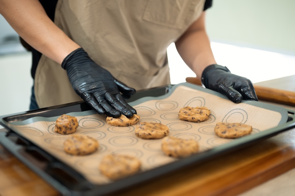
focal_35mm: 50
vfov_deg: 27.0
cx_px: 148
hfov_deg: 39.6
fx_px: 410
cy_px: 98
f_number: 2.2
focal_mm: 50
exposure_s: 1/250
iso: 500
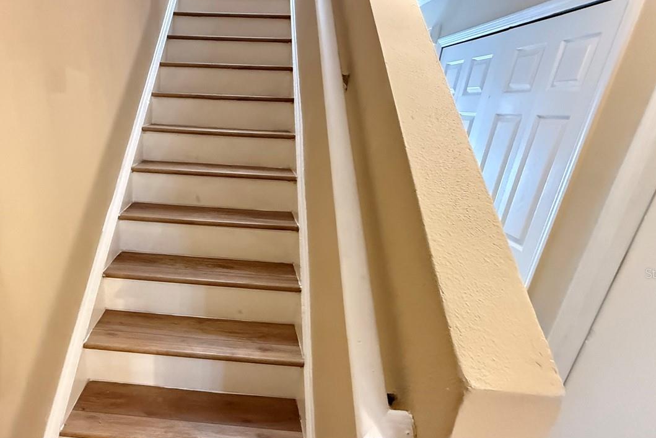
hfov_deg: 75.6
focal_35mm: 22
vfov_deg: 56.6
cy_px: 273
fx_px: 401
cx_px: 208
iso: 1000
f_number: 2.2
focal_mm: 2.22
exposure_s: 1/40
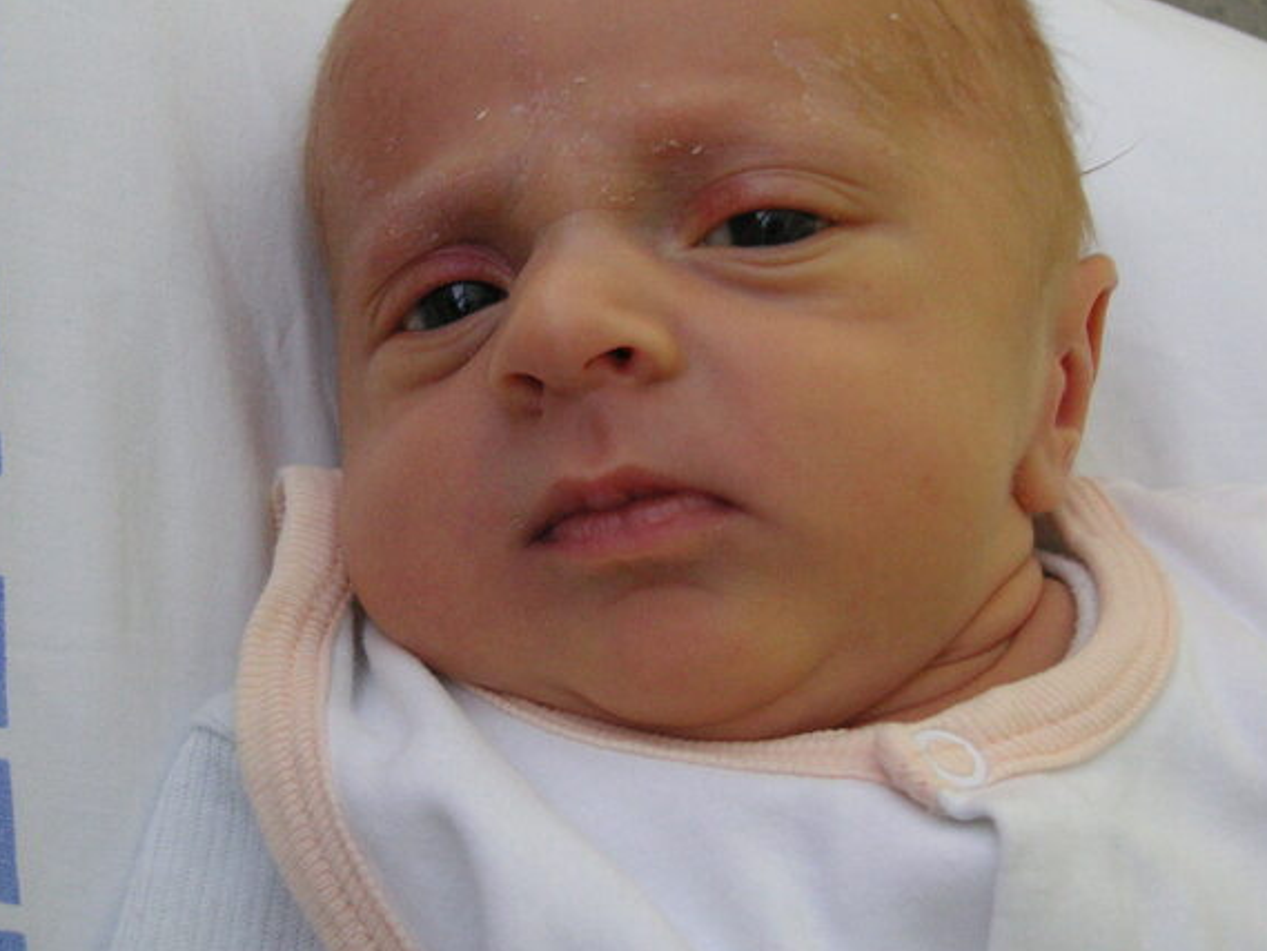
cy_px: 361
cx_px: 581
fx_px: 1904
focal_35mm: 52
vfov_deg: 28.0
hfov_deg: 36.8
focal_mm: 6.1
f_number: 2.8
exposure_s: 1/15
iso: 100
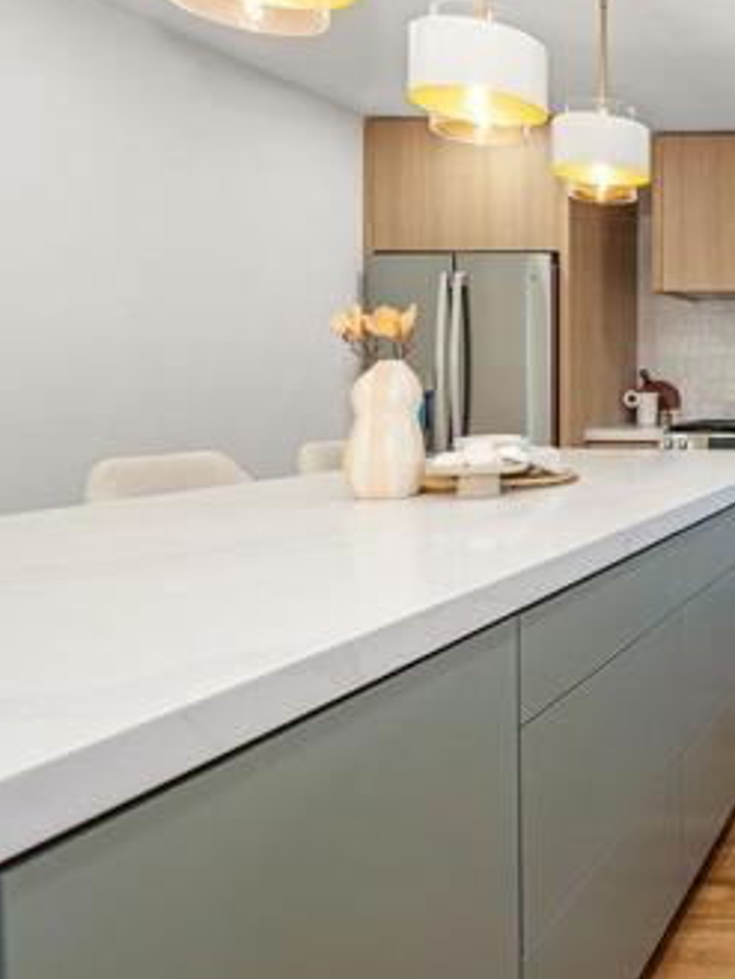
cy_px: 405
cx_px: 949
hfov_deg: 35.0
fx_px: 792
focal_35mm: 28
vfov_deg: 63.0
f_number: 6.3
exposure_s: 1/5
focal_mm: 15
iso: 100
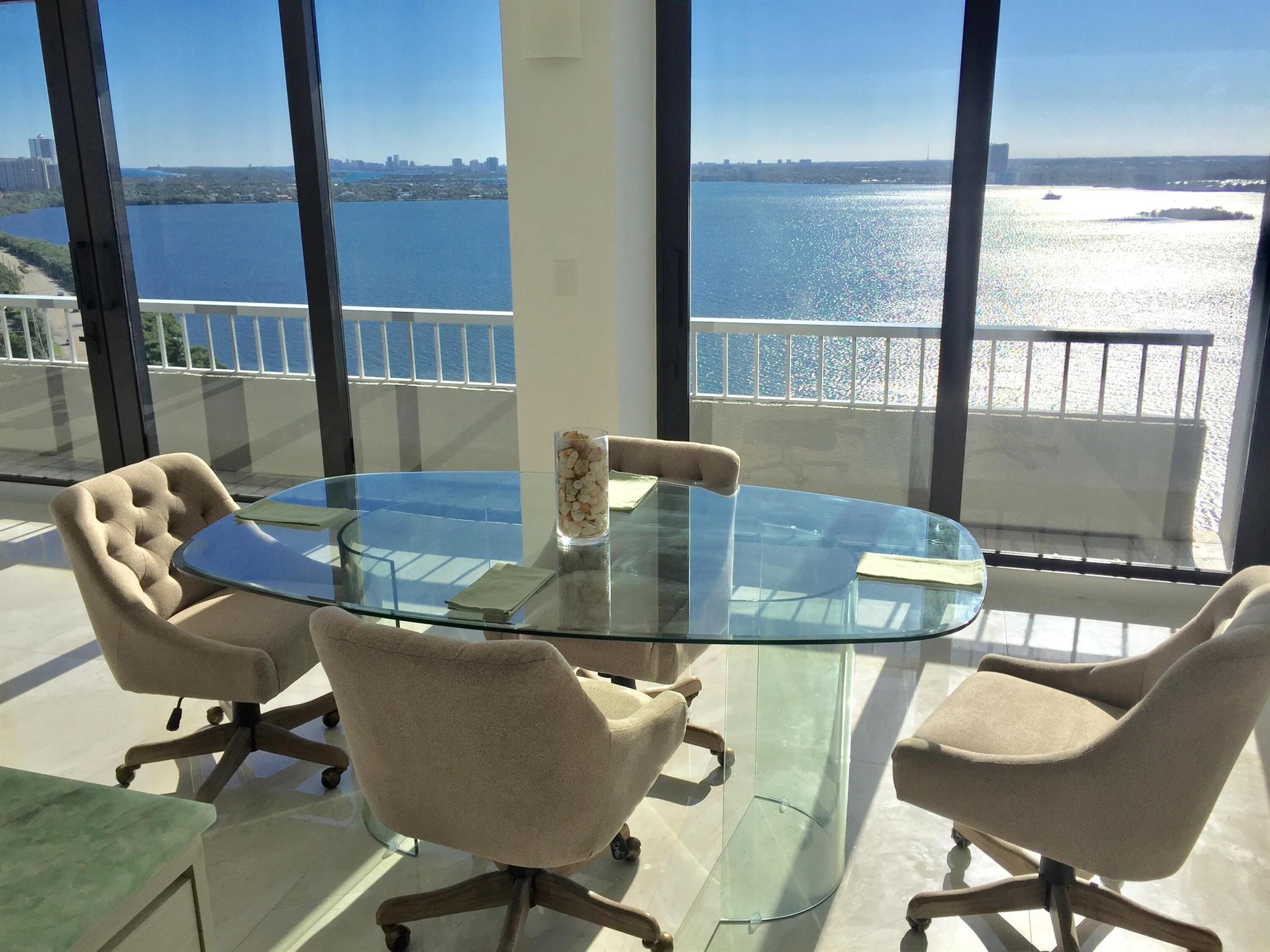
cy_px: 476
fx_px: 1064
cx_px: 635
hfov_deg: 61.7
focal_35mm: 29
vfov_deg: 48.2
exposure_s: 1/1647
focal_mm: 4.15
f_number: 2.2
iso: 32
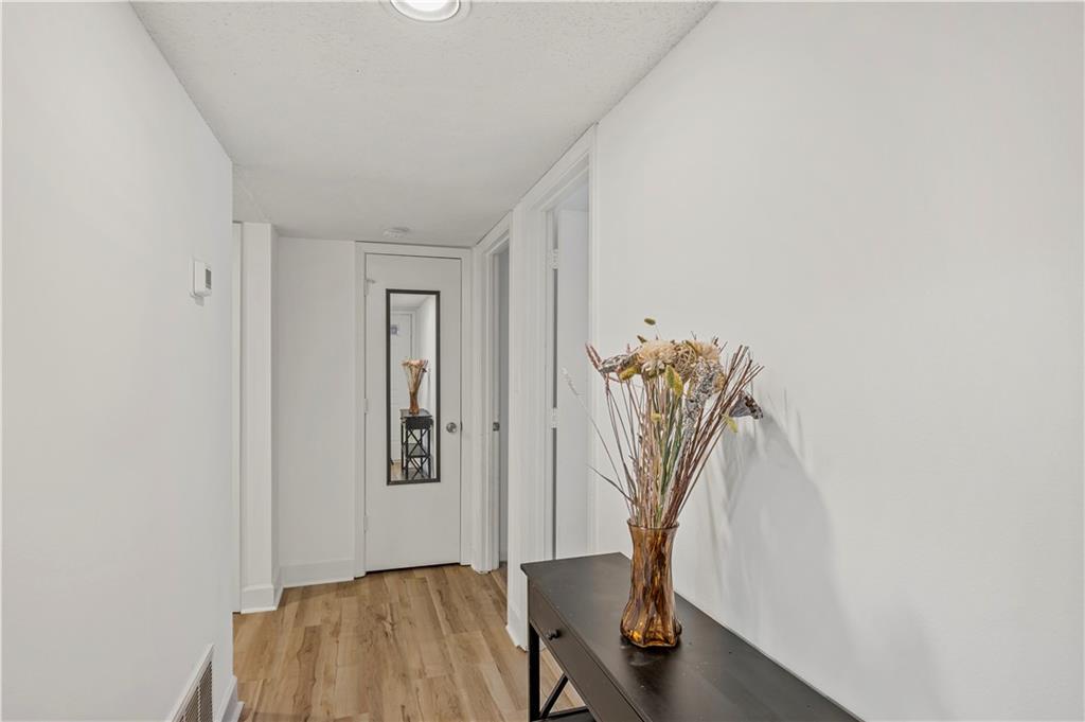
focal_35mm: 19
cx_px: 542
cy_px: 361
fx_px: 572
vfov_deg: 64.5
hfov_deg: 87.0
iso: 400
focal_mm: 19
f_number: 8
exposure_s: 1/1.67
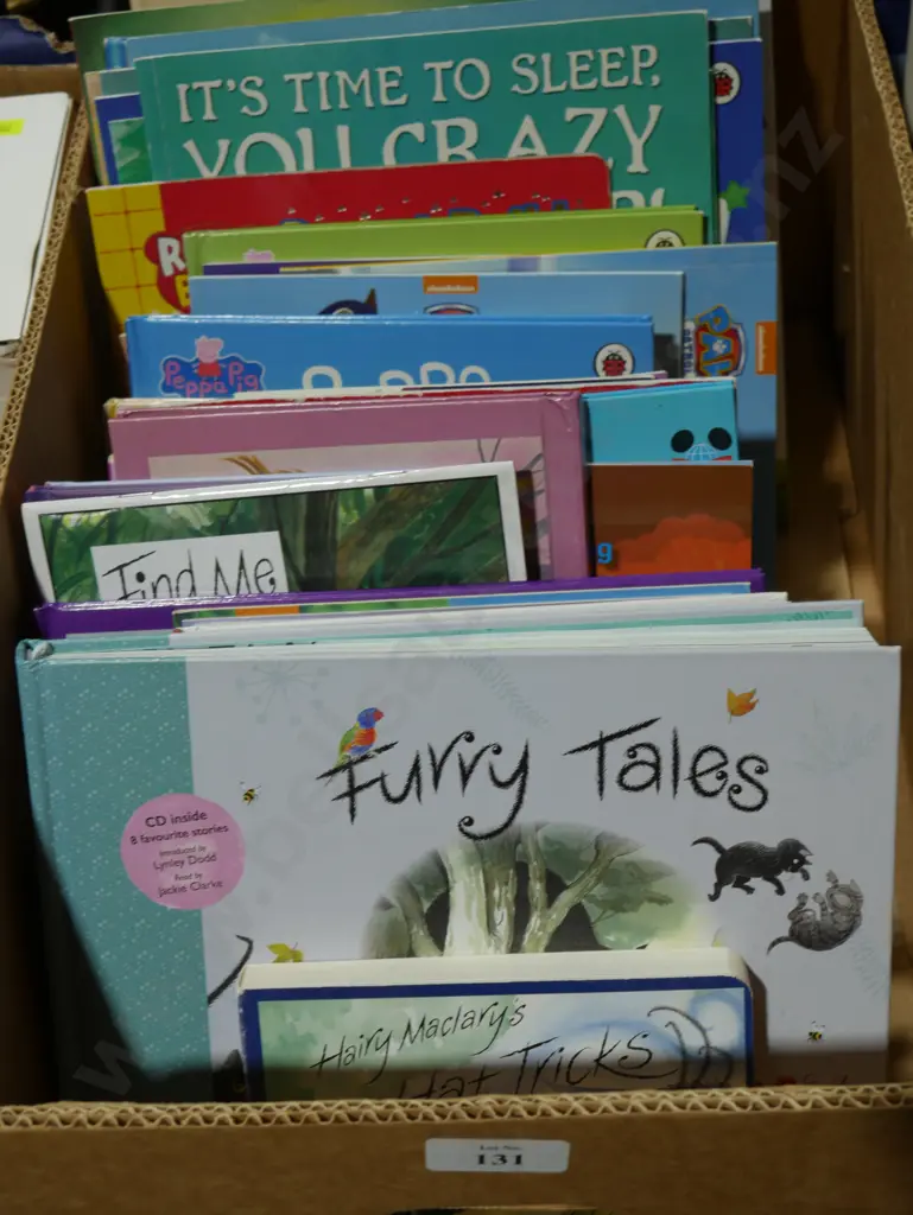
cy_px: 608
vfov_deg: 38.2
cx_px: 456
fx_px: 1757
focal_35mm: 50
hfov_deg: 29.1
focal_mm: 25
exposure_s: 1/60
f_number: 5.6
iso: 200
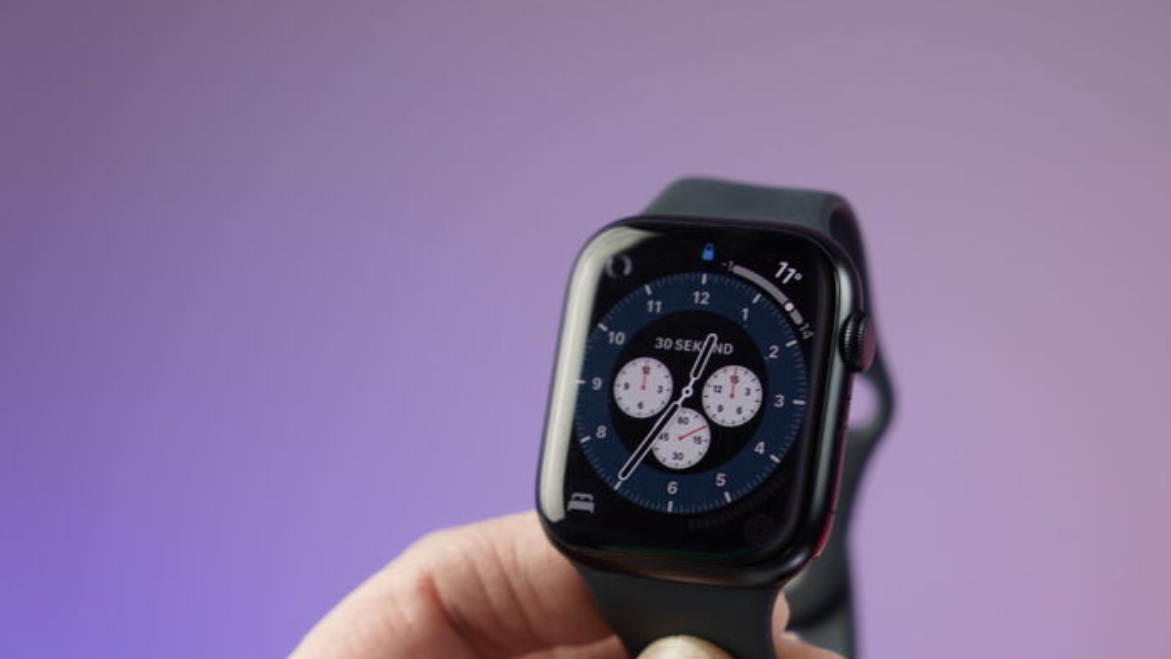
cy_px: 345
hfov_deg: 27.5
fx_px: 2391
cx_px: 693
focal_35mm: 77
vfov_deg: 15.7
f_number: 4
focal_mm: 62
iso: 125
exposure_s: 1/50
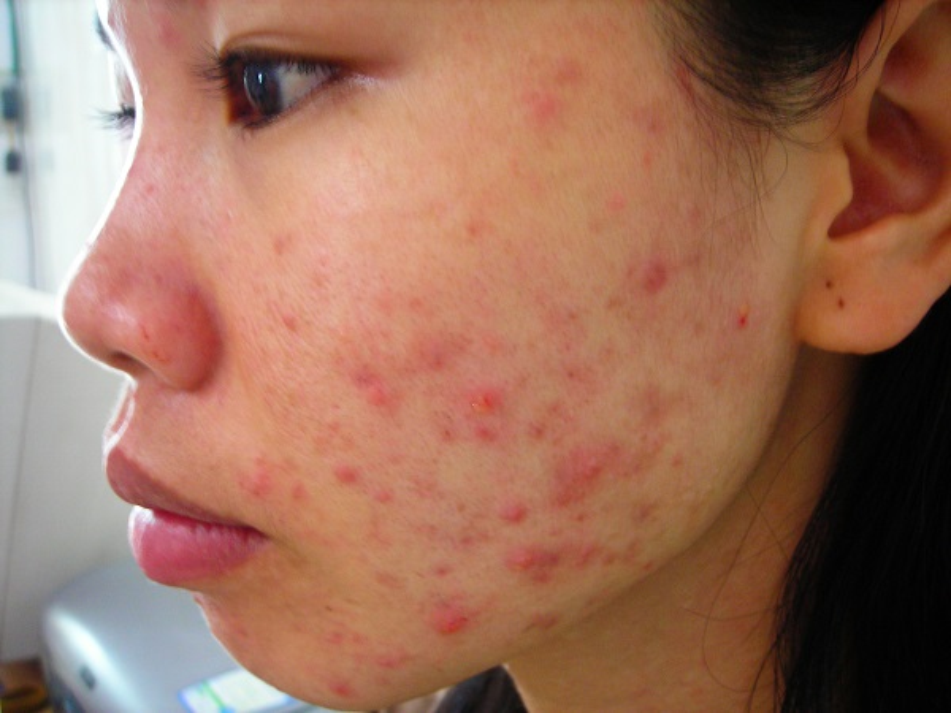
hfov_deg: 45.8
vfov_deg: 35.1
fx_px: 1126
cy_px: 356
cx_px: 476
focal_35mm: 41
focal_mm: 6.8
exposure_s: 1/3.9
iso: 157
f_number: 3.3
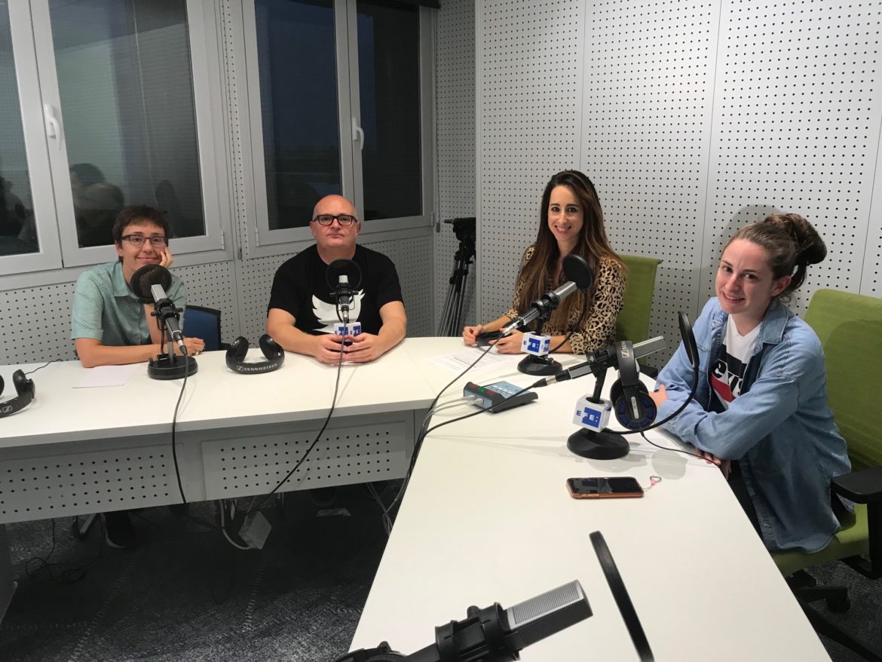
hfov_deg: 63.4
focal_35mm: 28
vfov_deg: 49.8
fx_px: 714
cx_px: 441
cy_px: 331
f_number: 1.8
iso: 25
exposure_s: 1/33
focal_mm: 3.99
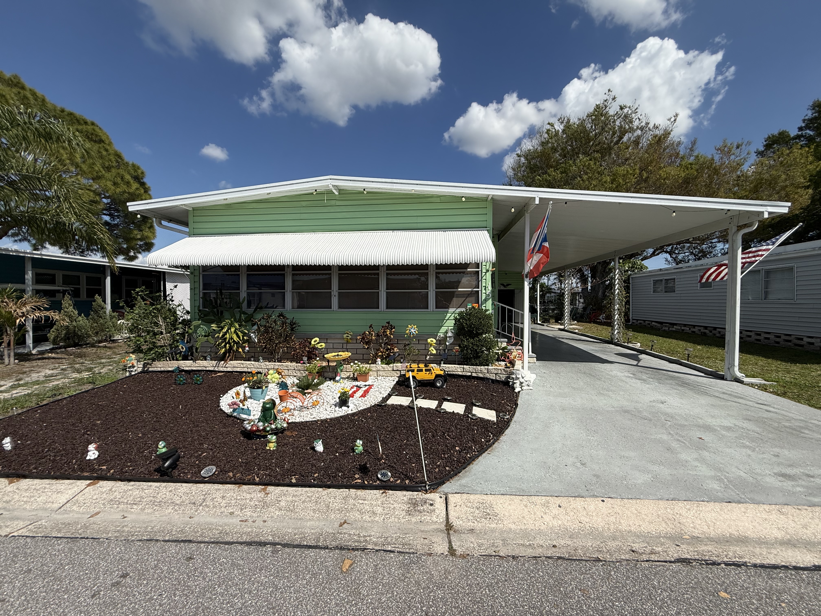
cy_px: 308
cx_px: 410
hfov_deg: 102.1
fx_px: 332
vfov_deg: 85.7
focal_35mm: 14
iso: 50
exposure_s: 1/3891
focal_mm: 2.22
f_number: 2.2
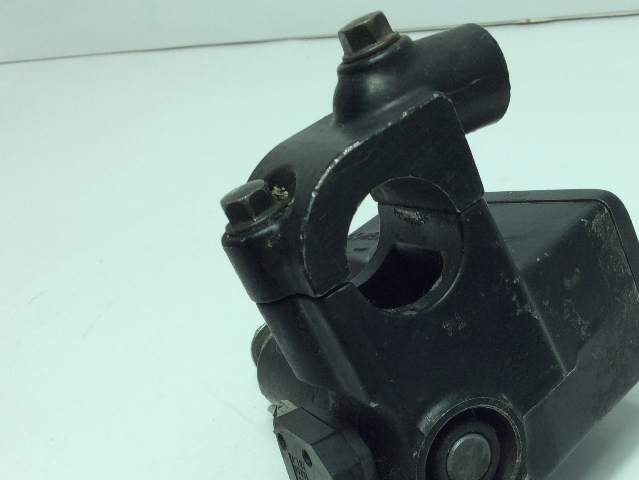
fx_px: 849
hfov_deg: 40.7
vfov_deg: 31.1
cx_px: 428
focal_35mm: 46
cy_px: 342
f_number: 2.4
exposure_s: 1/394
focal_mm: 3.3
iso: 32
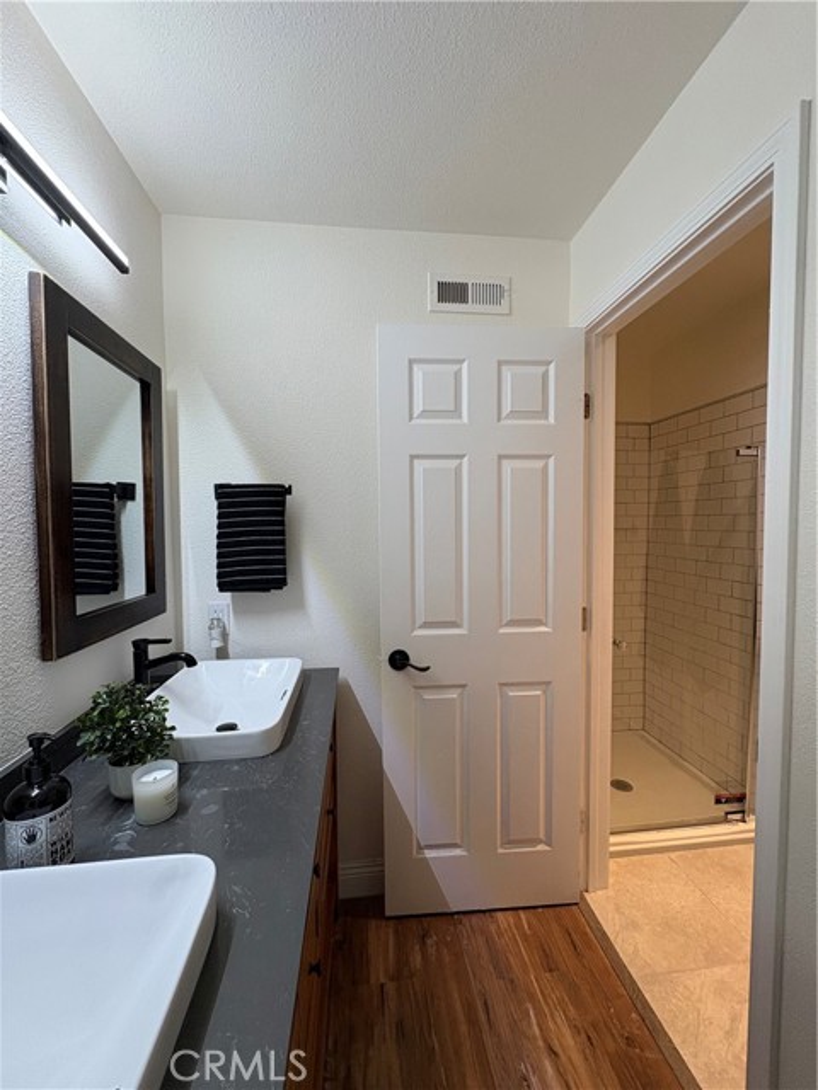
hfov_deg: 85.7
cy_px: 545
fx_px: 441
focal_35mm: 14
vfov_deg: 102.1
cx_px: 409
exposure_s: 1/120
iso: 125
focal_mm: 2.22
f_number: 2.2
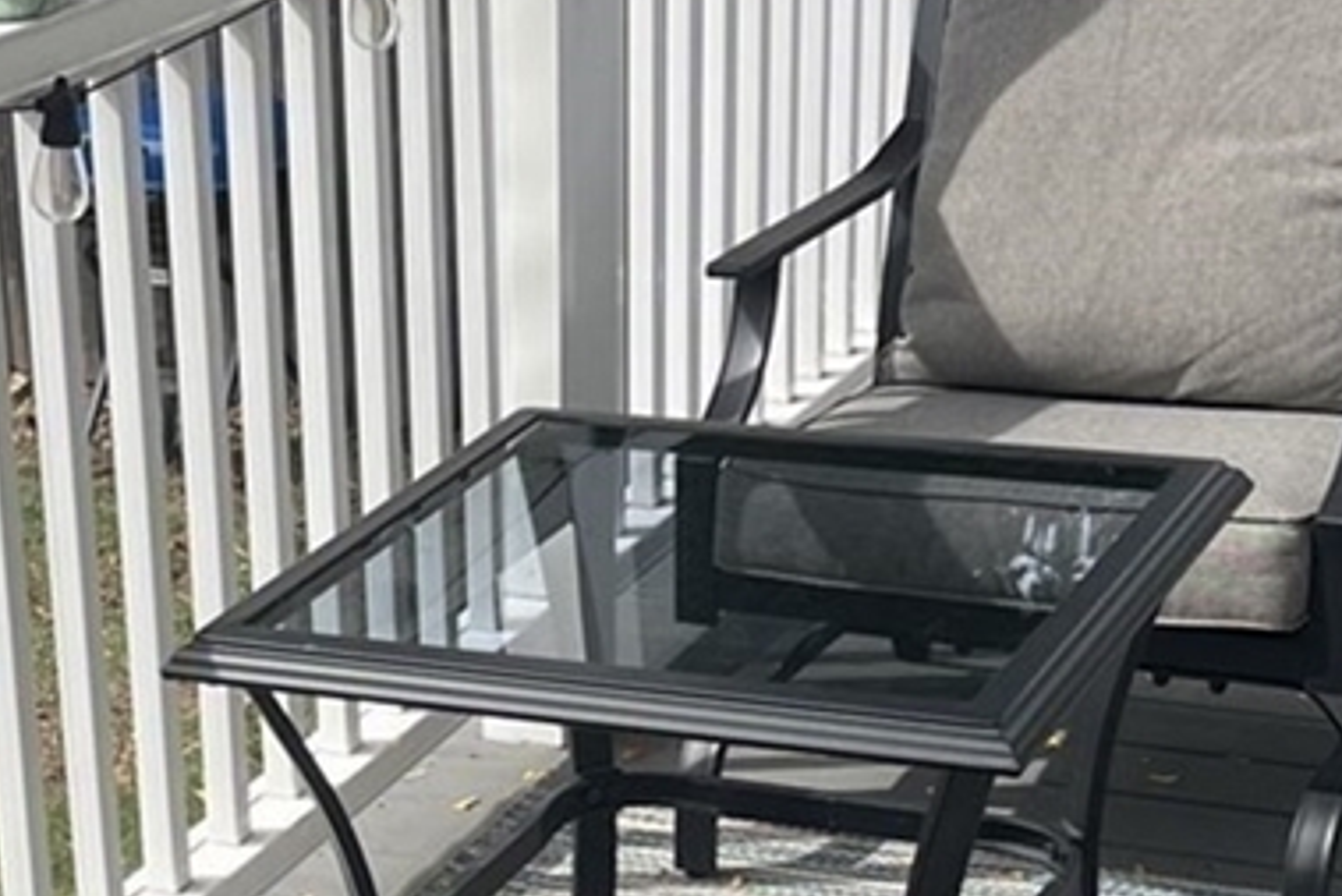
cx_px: 420
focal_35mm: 73
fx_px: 2722
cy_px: 407
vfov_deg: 18.7
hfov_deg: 27.5
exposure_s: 1/1901
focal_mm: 5.7
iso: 50
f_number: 1.5
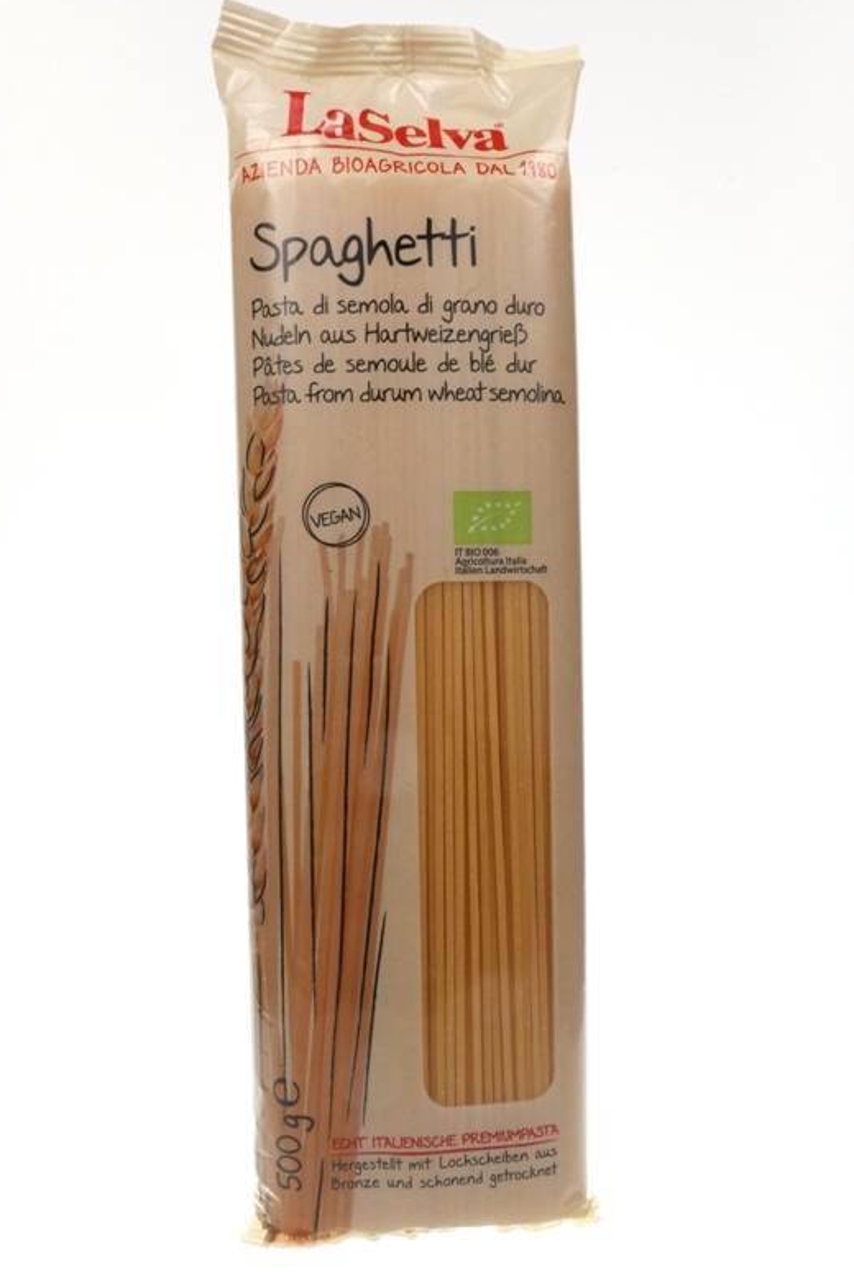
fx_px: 1279
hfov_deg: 36.9
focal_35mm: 36
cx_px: 421
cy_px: 636
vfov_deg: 53.1
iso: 1600
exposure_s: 1/40
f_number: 16
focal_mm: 15.9
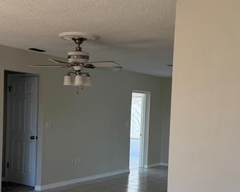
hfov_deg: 33.9
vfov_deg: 27.5
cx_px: 89
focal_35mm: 55
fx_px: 391
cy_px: 130
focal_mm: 6.76
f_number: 1.78
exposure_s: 1/198
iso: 160
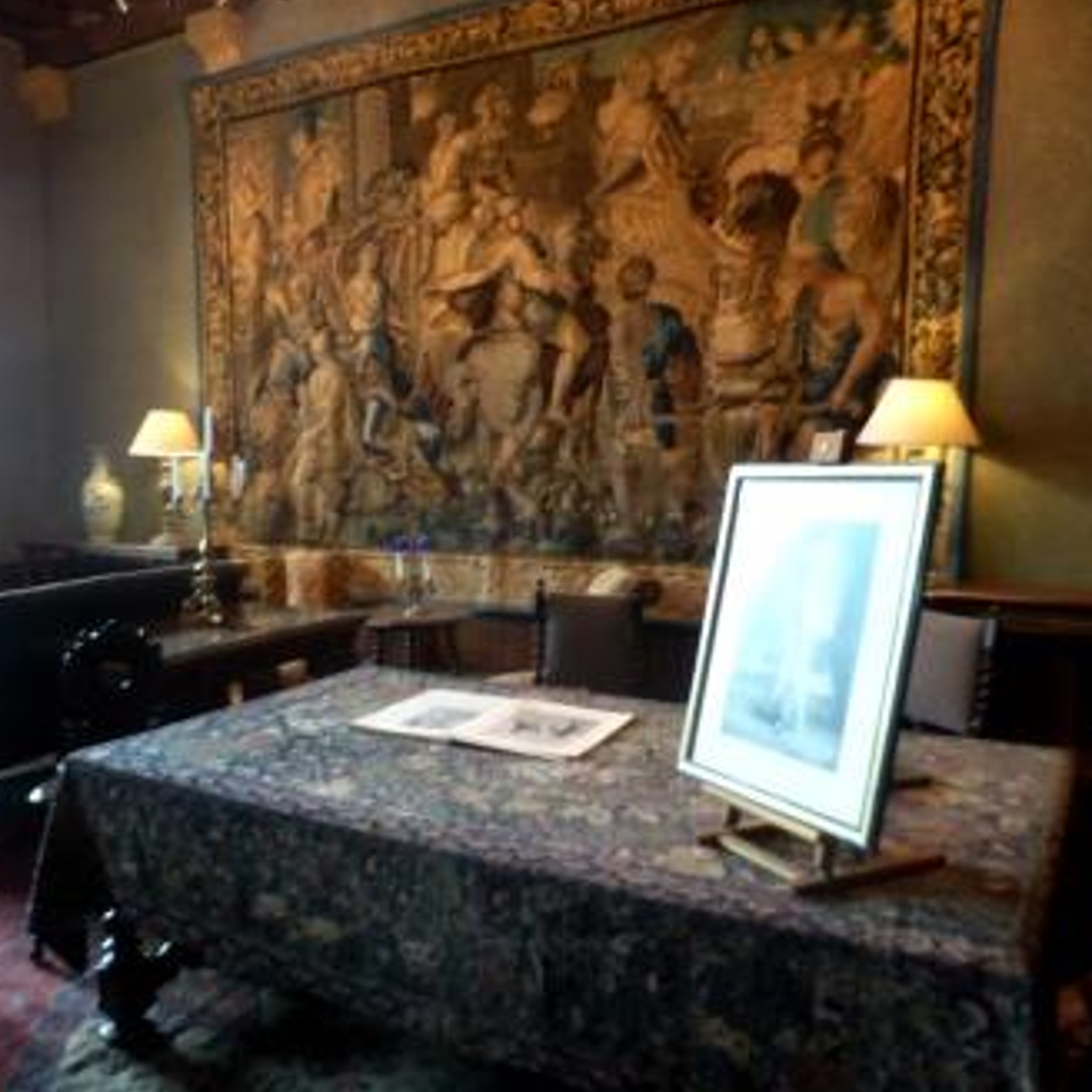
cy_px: 539
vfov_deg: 55.6
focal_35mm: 29
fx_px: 1035
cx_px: 429
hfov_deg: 55.2
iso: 800
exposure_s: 1/25
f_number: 3.3
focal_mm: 4.3
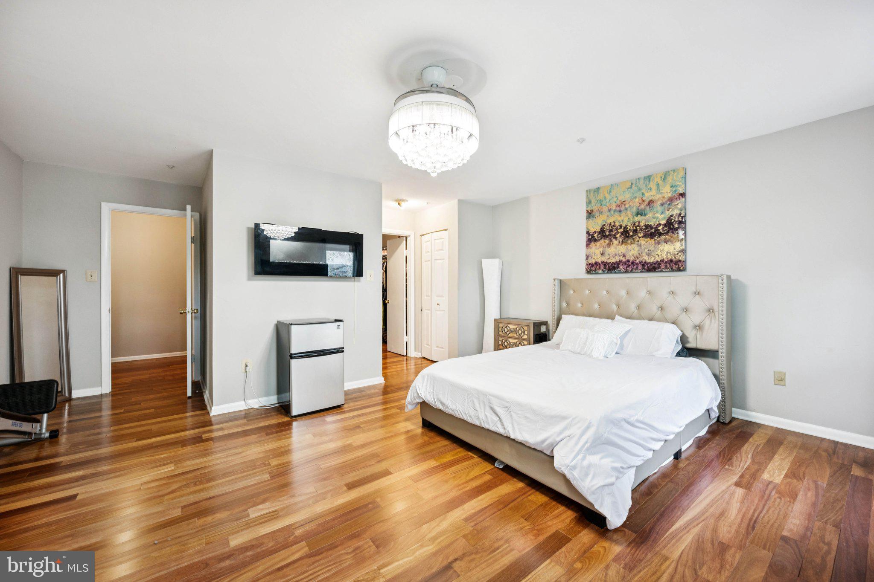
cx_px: 437
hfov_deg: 104.3
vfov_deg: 81.2
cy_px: 291
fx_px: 340
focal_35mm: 14
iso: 400
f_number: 7.1
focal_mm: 14
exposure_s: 1/13
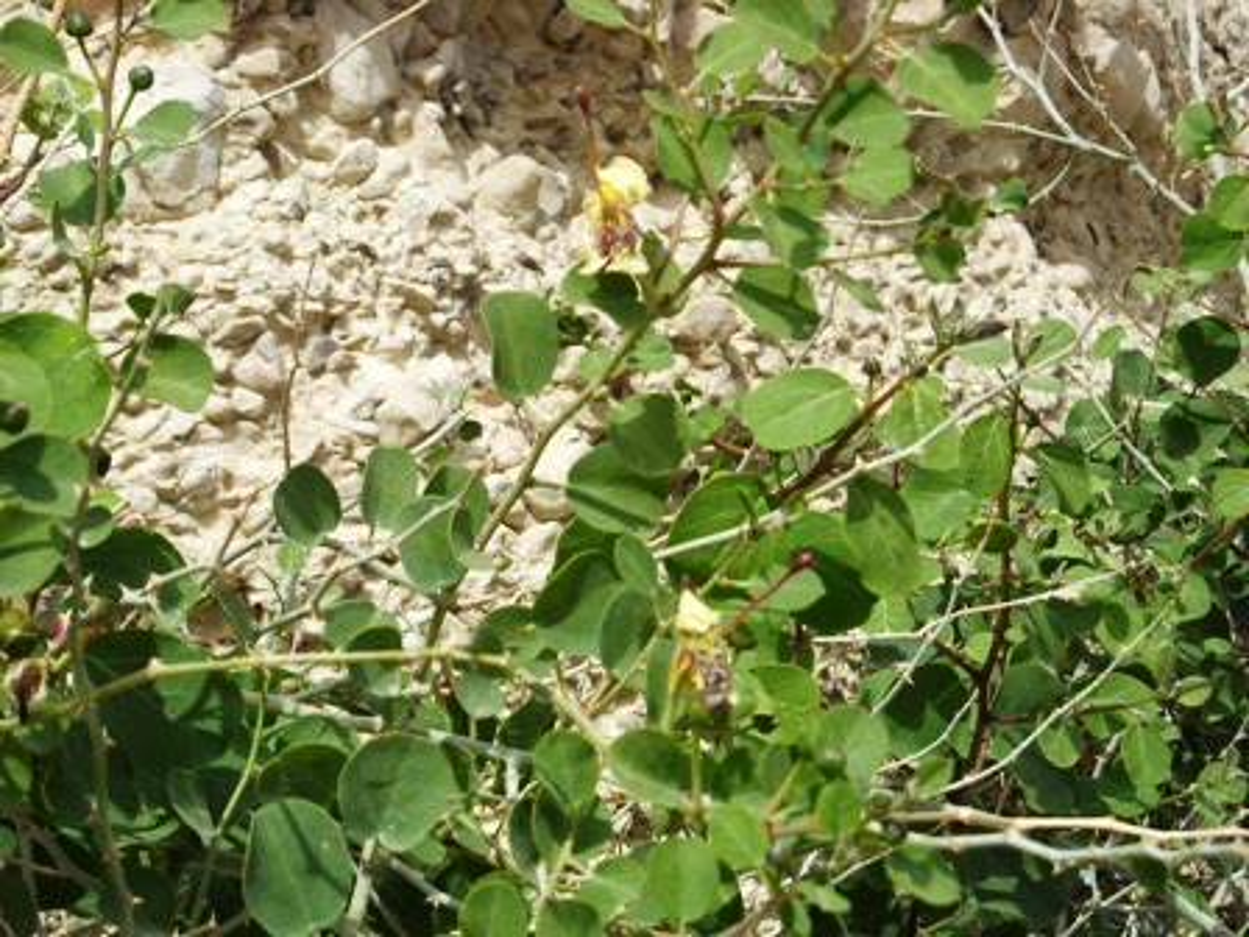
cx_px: 624
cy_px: 468
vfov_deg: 14.1
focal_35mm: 105
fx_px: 3789
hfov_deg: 18.7
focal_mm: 17.1
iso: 64
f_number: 4.7
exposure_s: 1/438
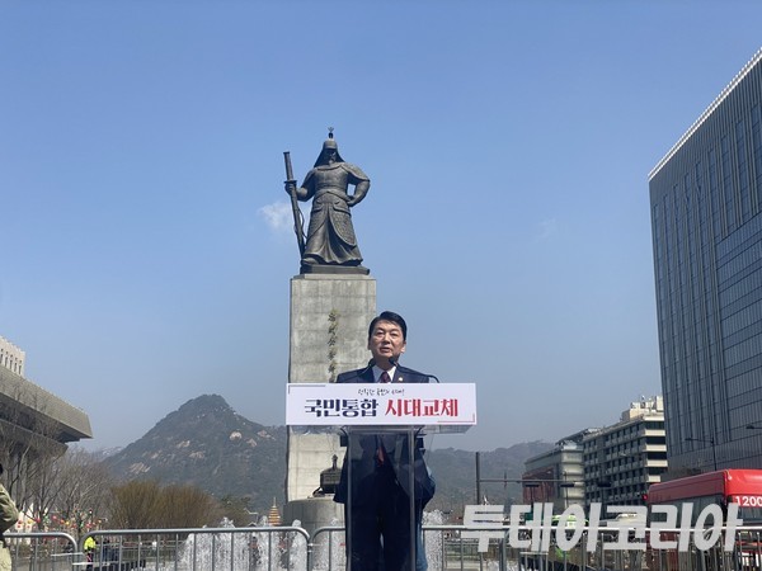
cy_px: 286
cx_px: 381
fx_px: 1145
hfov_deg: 36.8
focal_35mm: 52
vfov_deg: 28.0
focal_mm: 6
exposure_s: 1/1845
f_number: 2
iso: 20
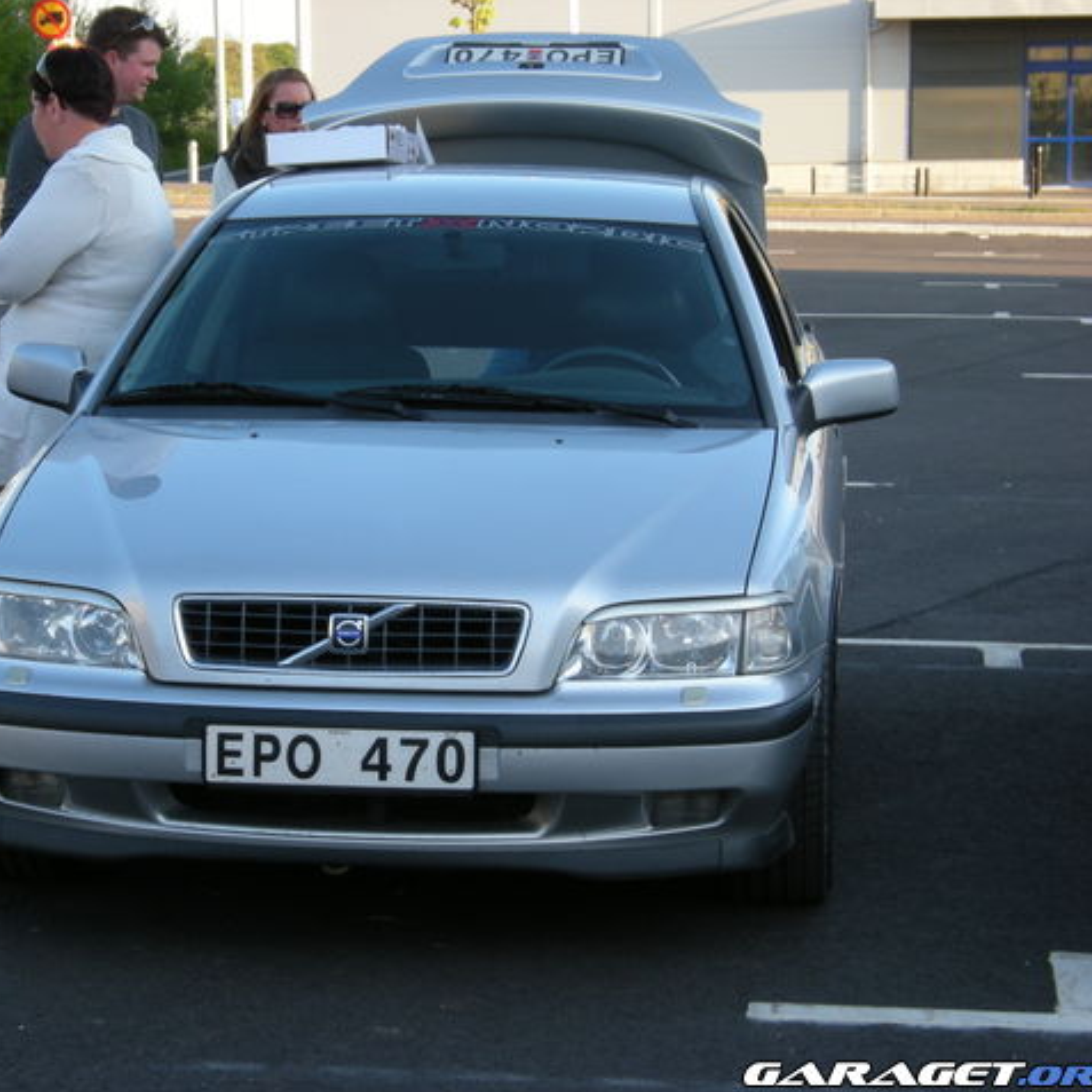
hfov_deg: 15.1
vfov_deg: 15.2
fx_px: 4104
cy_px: 547
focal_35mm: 115
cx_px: 403
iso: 64
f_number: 5.4
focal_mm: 16.1
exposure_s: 1/48.2
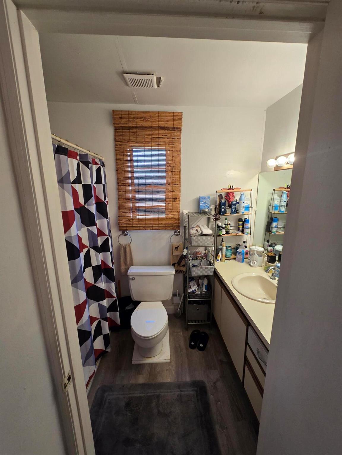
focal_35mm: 13
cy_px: 228
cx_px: 171
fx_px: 171
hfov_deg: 89.9
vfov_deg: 106.2
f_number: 2.2
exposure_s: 1/60
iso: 125
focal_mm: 2.2
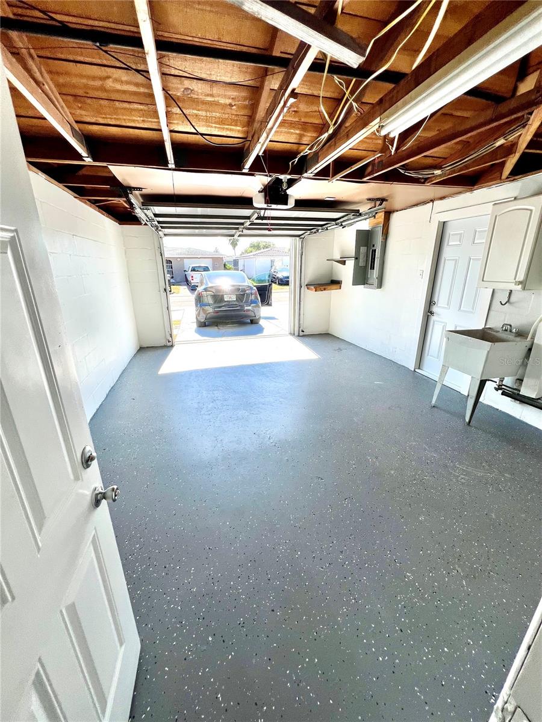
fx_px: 271
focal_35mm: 13
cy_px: 361
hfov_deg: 89.9
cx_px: 271
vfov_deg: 106.2
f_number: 1.8
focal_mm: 1.57
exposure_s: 1/467
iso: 32
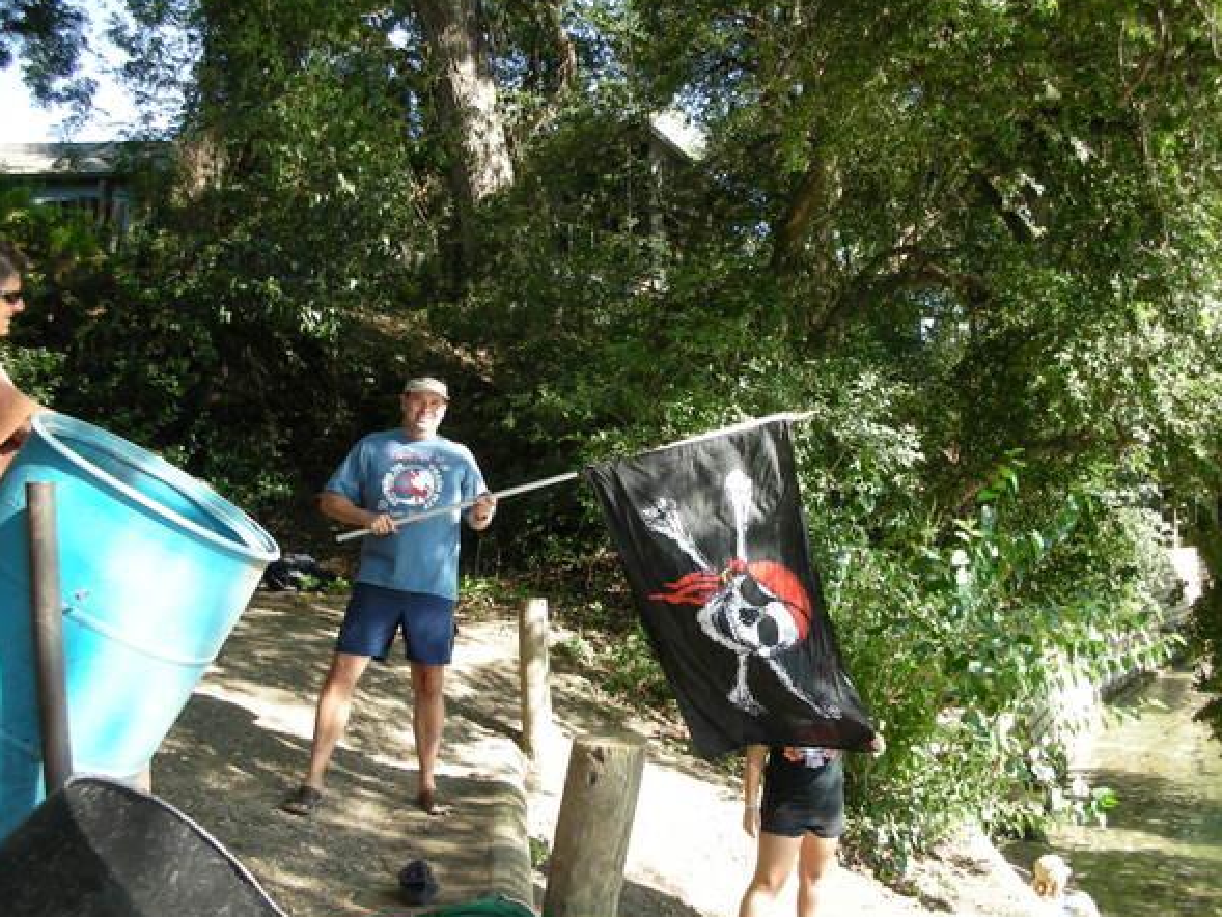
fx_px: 1342
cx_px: 593
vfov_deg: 37.7
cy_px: 473
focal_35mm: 38
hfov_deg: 49.0
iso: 50
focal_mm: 5.8
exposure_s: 1/91.3
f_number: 2.8
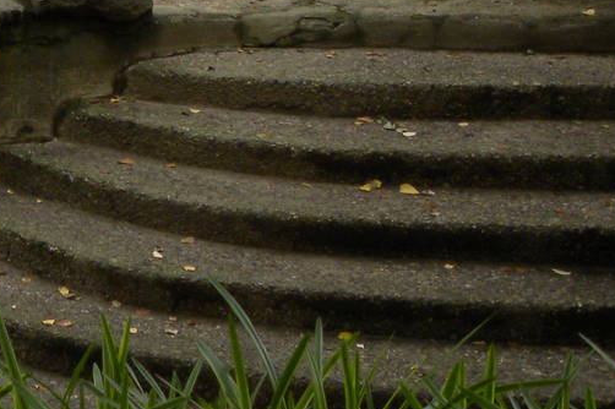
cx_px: -273
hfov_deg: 14.2
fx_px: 2322
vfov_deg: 9.7
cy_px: -239
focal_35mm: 136
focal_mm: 7.3
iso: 92
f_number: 3.2
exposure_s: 1/65.5
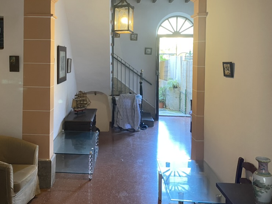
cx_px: 94
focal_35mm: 36
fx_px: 283
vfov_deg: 39.2
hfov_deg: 50.6
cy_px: 67
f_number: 1.8
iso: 250
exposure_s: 1/50
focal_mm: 4.25
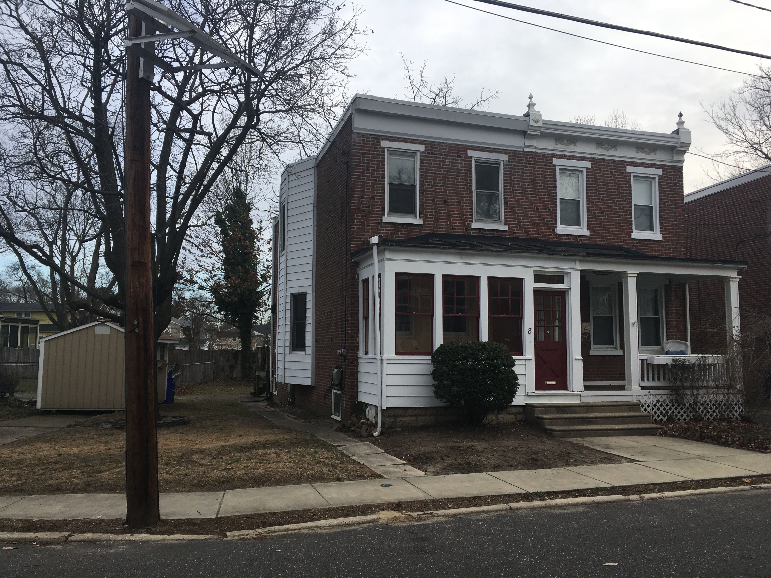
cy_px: 289
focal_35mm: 29
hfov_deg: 61.7
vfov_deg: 48.2
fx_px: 646
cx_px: 386
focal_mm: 4.15
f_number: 2.2
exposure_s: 1/793
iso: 25
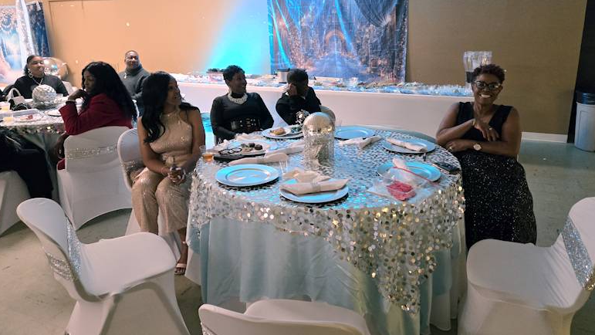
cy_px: 127
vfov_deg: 44.1
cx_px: 304
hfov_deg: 71.9
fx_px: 410
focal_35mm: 26
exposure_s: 1/120
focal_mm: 5.4
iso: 800
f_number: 1.8
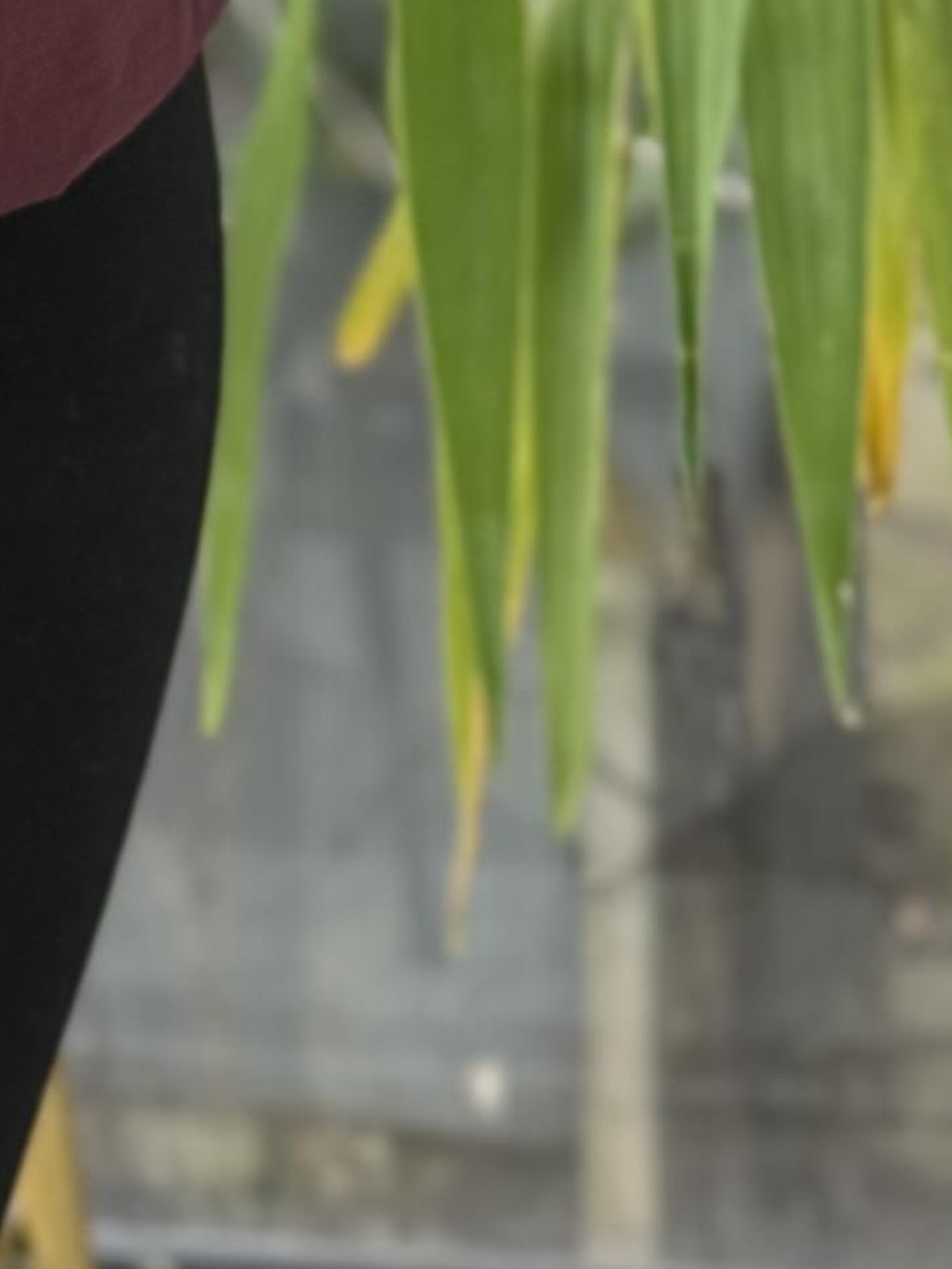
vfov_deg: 9.2
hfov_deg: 7.2
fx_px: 7479
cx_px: -423
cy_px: -1141
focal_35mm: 204
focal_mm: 6.76
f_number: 1.78
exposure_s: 1/279
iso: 100
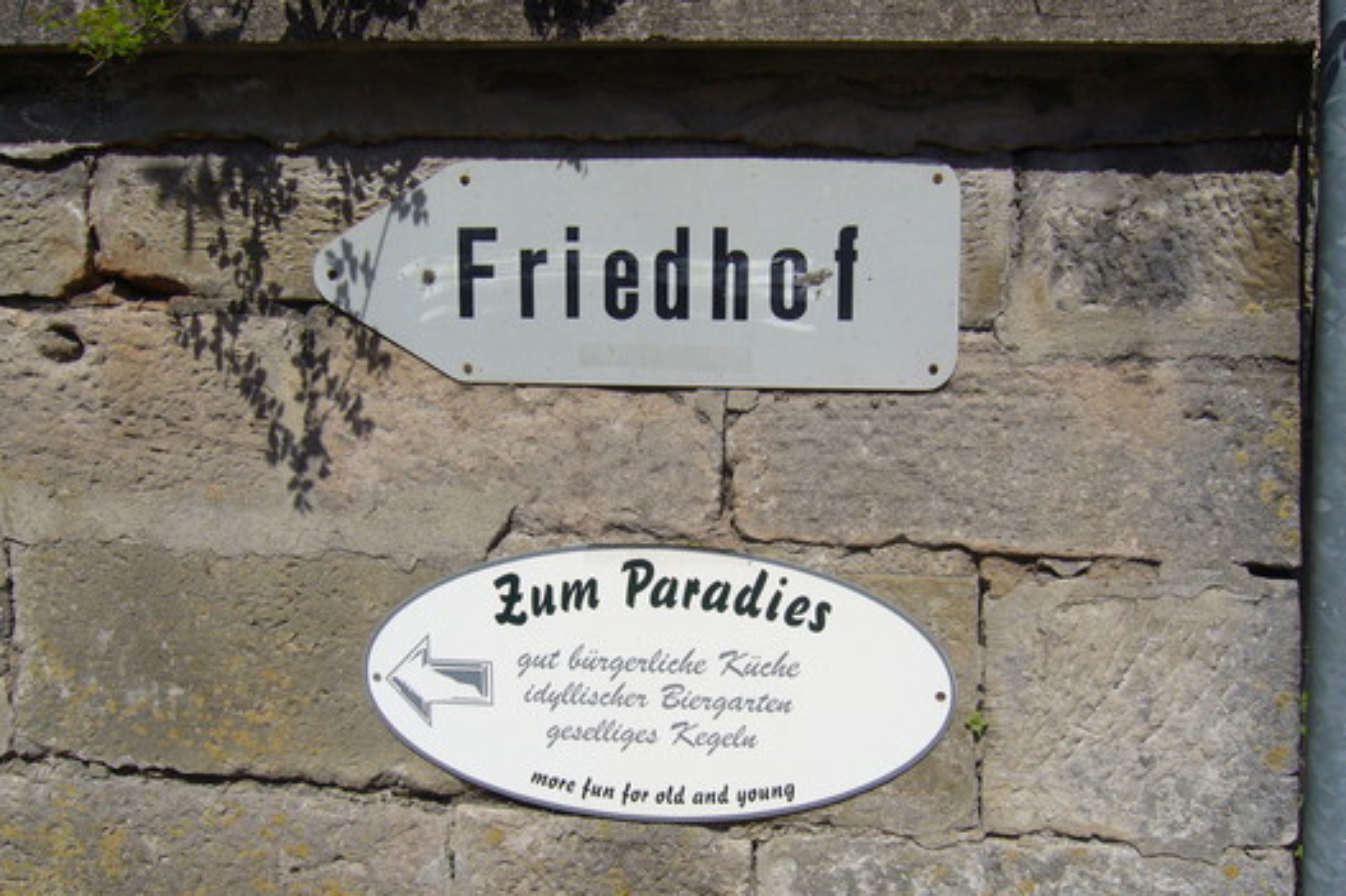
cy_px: 468
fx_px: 1420
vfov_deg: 35.0
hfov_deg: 50.7
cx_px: 697
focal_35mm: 38
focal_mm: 5.8
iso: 80
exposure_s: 1/800
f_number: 5.6
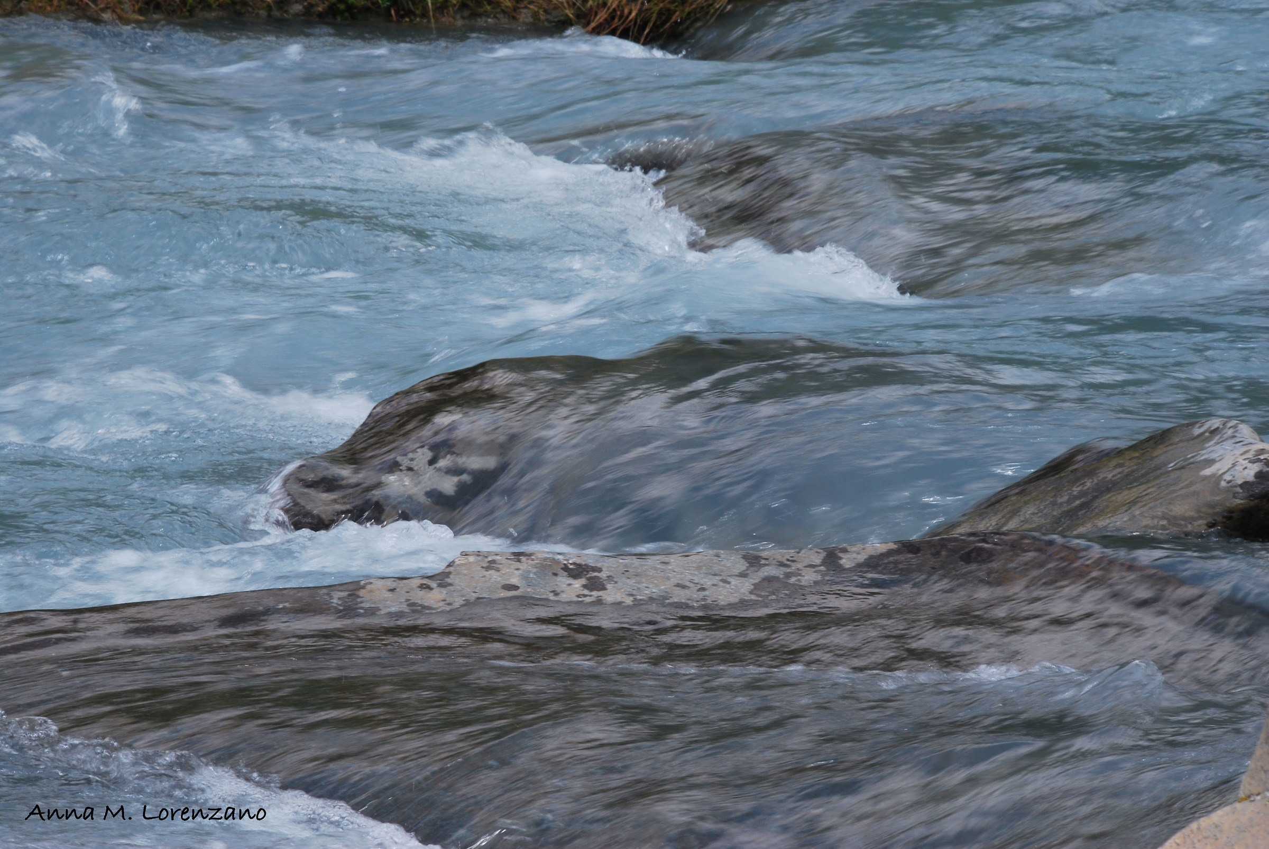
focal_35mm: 210
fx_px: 7410
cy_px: 424
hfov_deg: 9.8
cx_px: 634
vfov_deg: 6.6
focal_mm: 140
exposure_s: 1/60
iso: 200
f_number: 18
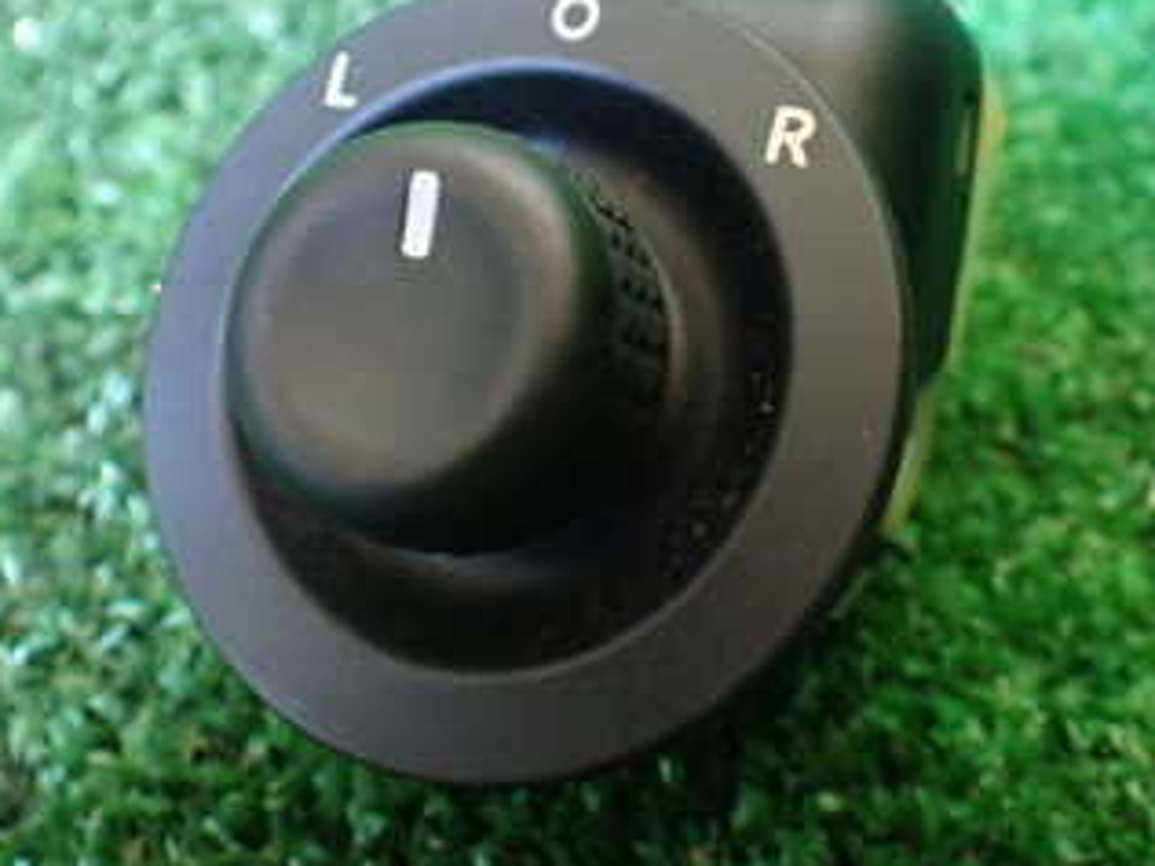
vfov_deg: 25.4
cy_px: 230
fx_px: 1902
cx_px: 556
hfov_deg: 33.8
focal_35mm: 57
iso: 800
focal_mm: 5.4
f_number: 2.3
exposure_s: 1/40
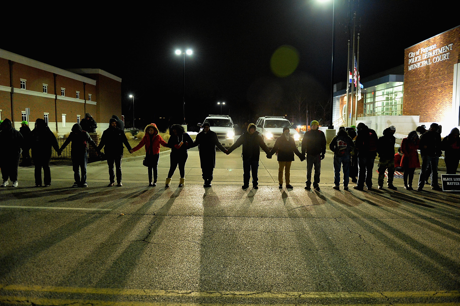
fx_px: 307
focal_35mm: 24
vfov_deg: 53.1
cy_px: 153
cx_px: 230
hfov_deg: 73.8
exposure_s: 1/80
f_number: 2.8
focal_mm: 24
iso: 6400
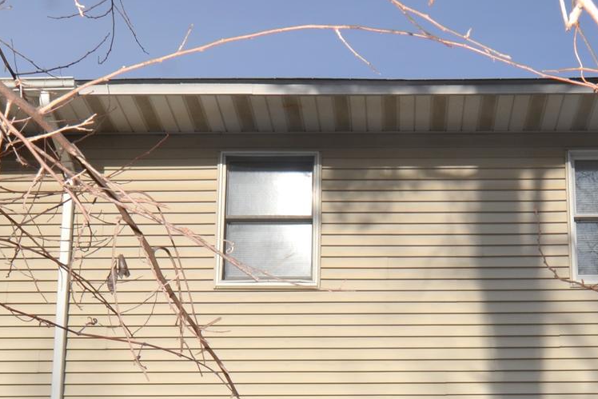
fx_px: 887
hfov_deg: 36.8
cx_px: 405
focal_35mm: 53
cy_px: 479
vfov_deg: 23.2
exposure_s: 1/250
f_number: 10
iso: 100
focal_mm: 13
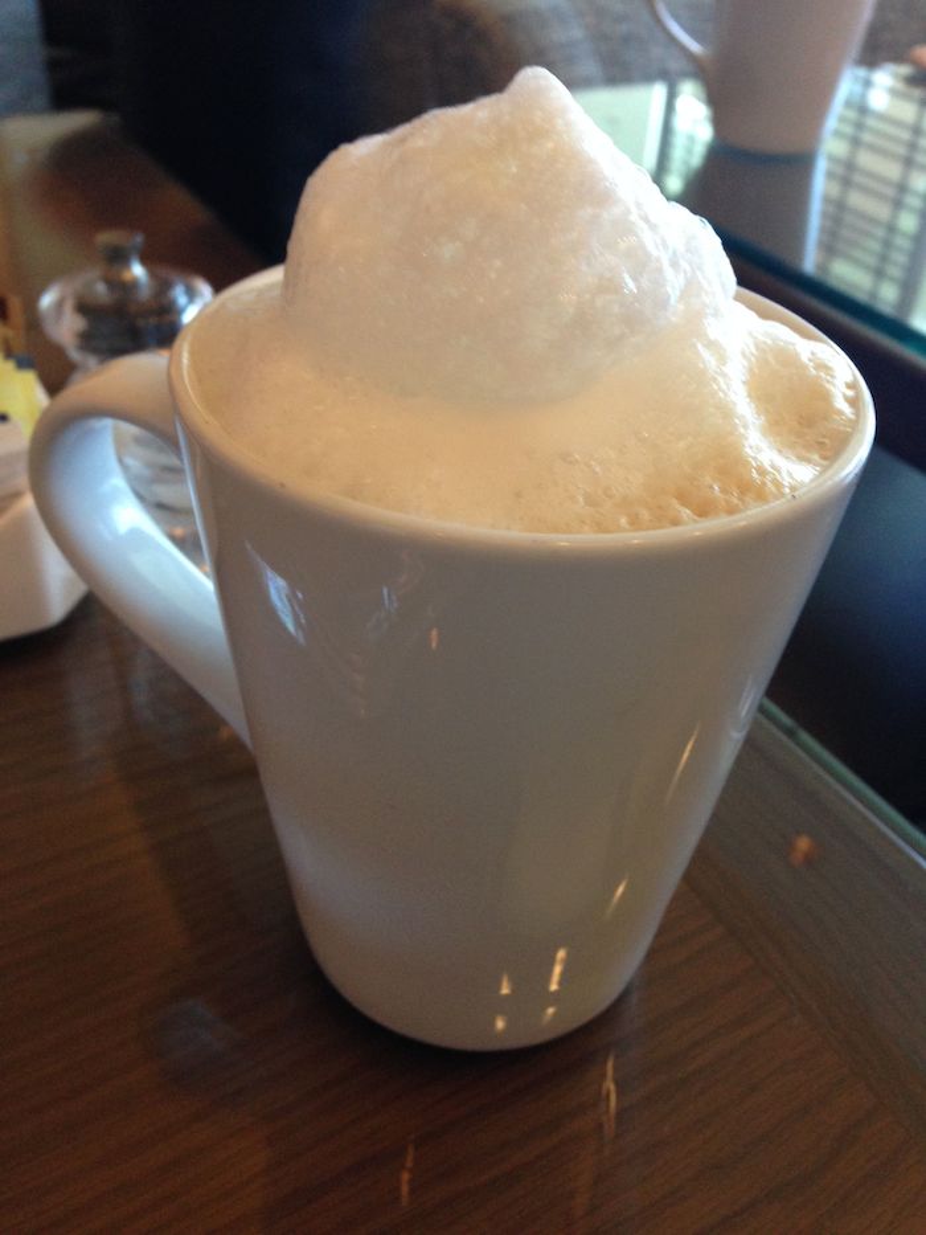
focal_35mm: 33
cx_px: 463
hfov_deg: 43.0
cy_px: 618
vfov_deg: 55.3
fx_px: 1177
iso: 125
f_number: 2.4
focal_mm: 4.12
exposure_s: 1/20
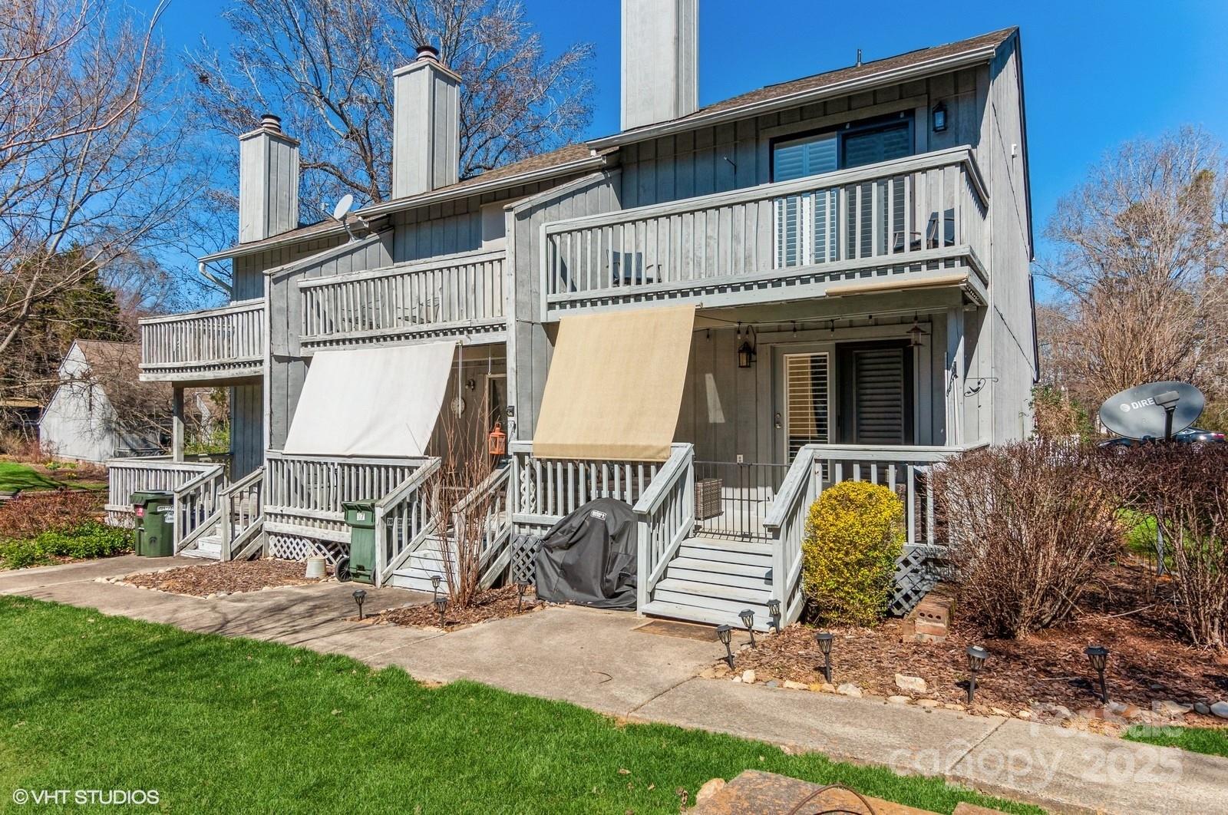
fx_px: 715
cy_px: 408
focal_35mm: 21
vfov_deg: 59.3
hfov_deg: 81.3
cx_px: 614
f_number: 8
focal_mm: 14
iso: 200
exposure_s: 1/640
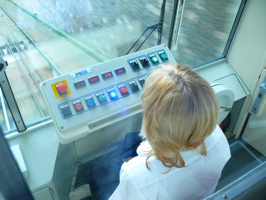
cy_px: 100
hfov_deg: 52.6
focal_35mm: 35
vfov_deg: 40.7
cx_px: 133
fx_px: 269
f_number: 2.8
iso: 200
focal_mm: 7.4
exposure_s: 1/10
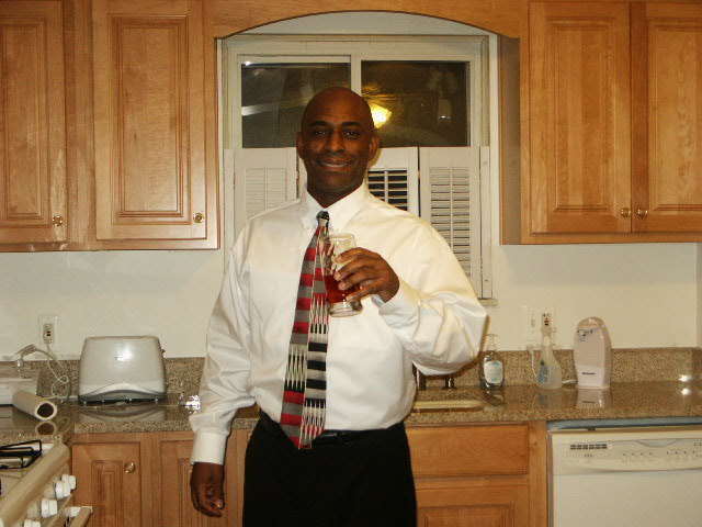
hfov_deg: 36.8
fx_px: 1055
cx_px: 351
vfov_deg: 28.0
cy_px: 264
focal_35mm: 52
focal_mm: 10.86
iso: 200
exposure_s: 1/45
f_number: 3.6
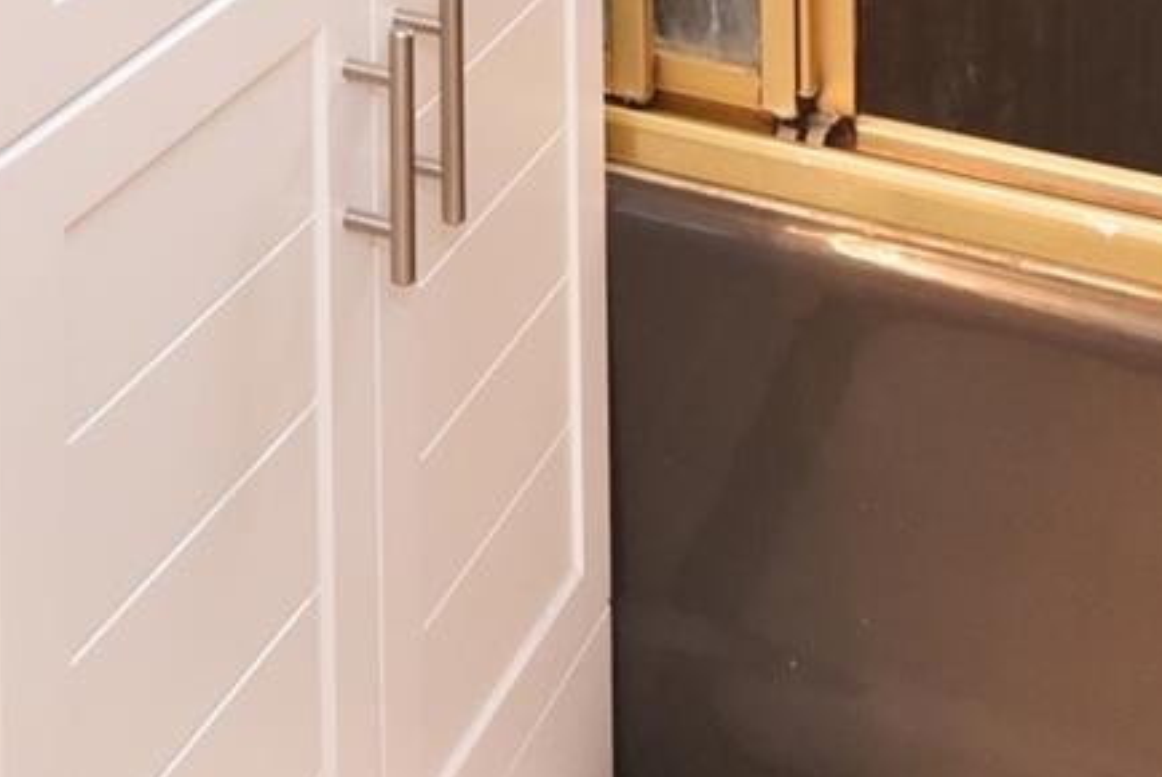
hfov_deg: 30.0
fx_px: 2132
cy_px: -1023
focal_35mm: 66
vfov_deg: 14.5
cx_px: 300
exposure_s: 1/100
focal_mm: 14
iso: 2000
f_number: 6.3
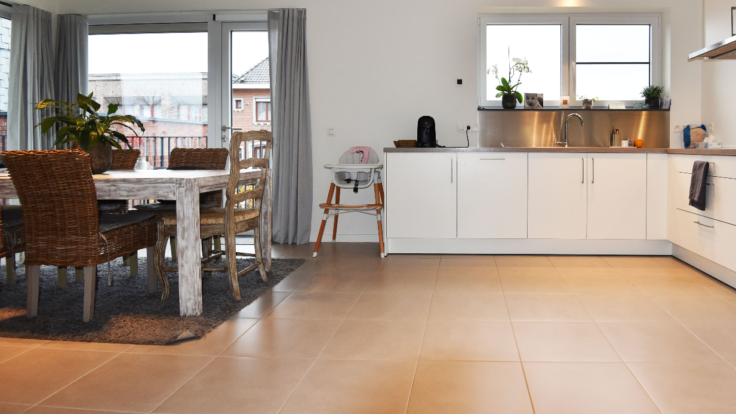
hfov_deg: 79.2
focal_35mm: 22
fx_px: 429
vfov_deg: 51.2
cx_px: 475
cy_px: 173
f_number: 5.6
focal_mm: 16
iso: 640
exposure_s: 1/125
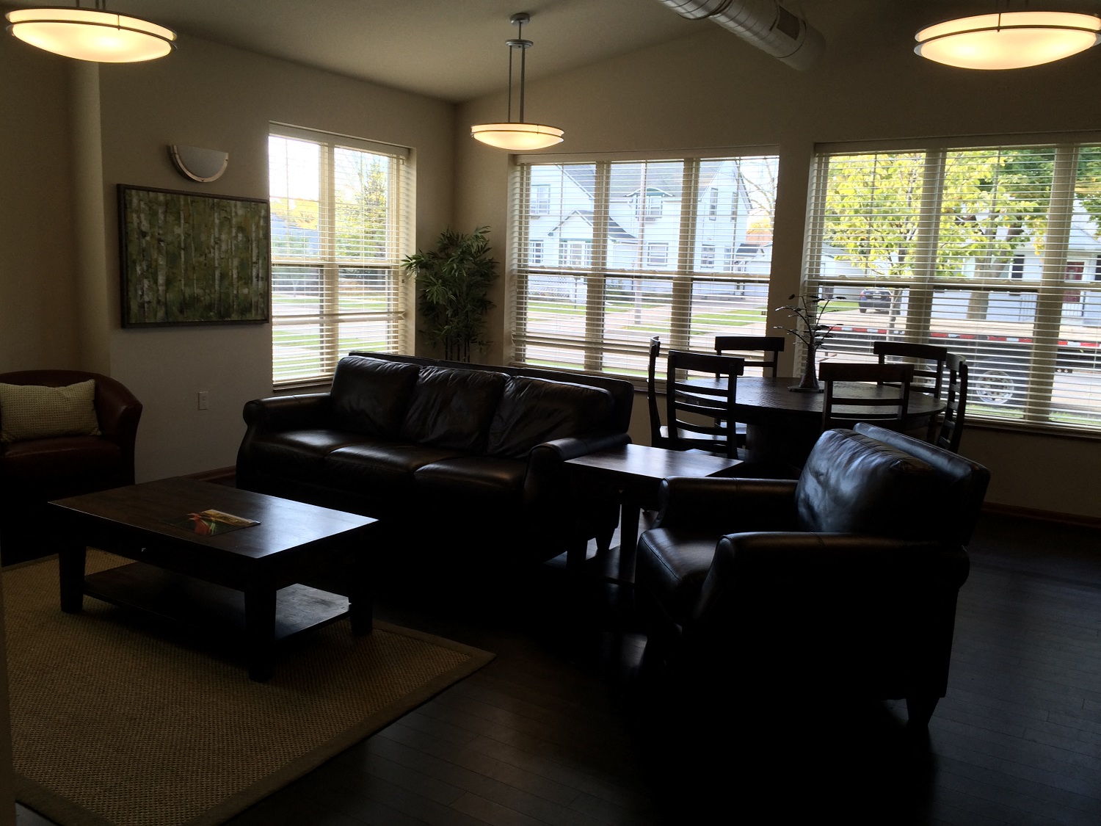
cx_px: 550
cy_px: 413
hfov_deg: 61.7
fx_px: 922
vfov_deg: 48.2
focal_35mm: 29
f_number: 2.2
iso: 32
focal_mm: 4.15
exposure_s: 1/60
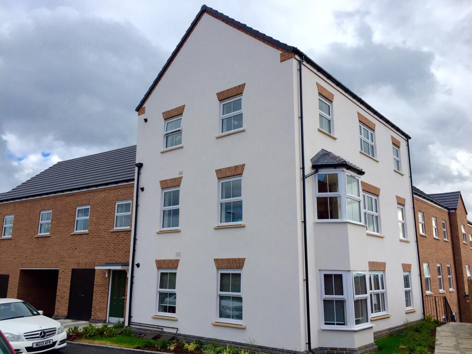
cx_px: 236
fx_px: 395
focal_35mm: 29
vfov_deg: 48.2
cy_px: 177
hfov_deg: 61.7
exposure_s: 1/1721
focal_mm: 4.15
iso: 32
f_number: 2.2
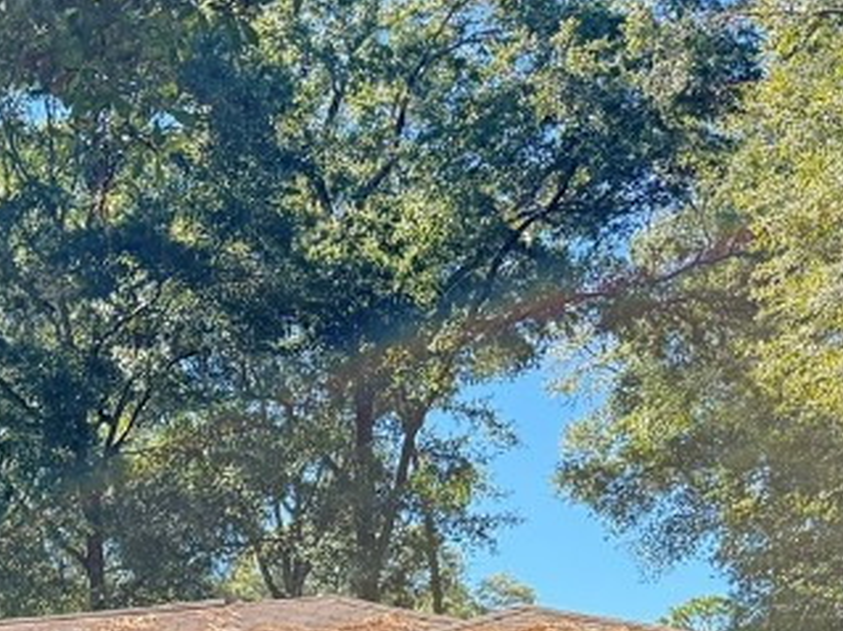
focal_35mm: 77
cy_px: 948
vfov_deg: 17.2
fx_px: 1874
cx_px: -288
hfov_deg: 22.4
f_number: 1.78
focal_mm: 6.76
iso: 100
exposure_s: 1/622
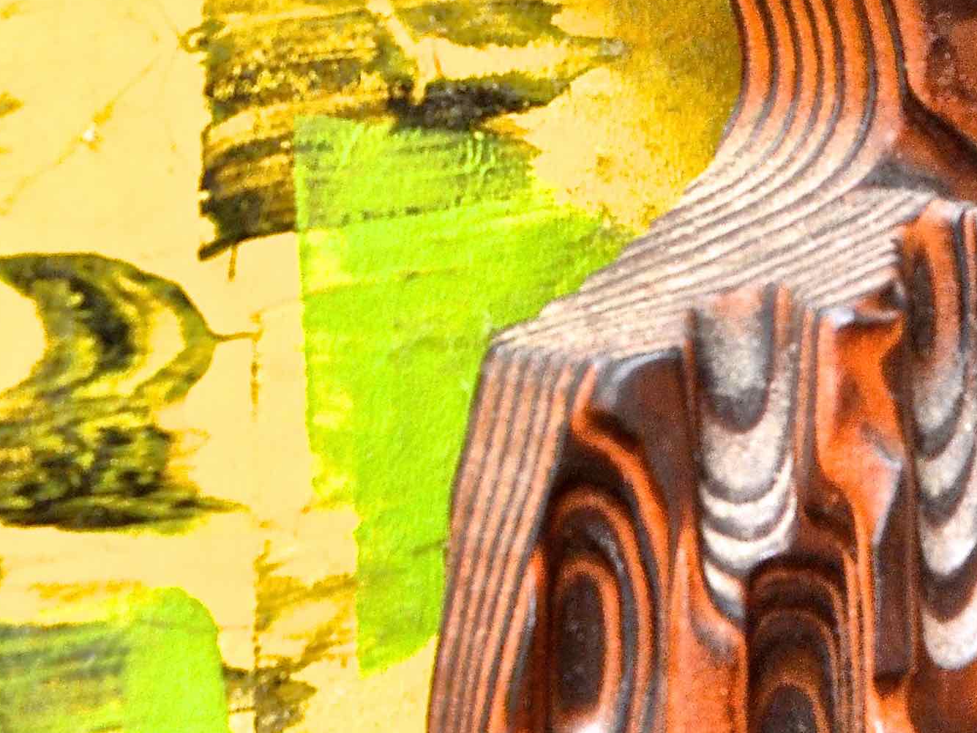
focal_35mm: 255
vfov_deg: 5.8
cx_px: 1066
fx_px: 7196
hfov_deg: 7.7
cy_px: -362
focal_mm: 48
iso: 1600
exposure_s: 1/200
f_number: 10
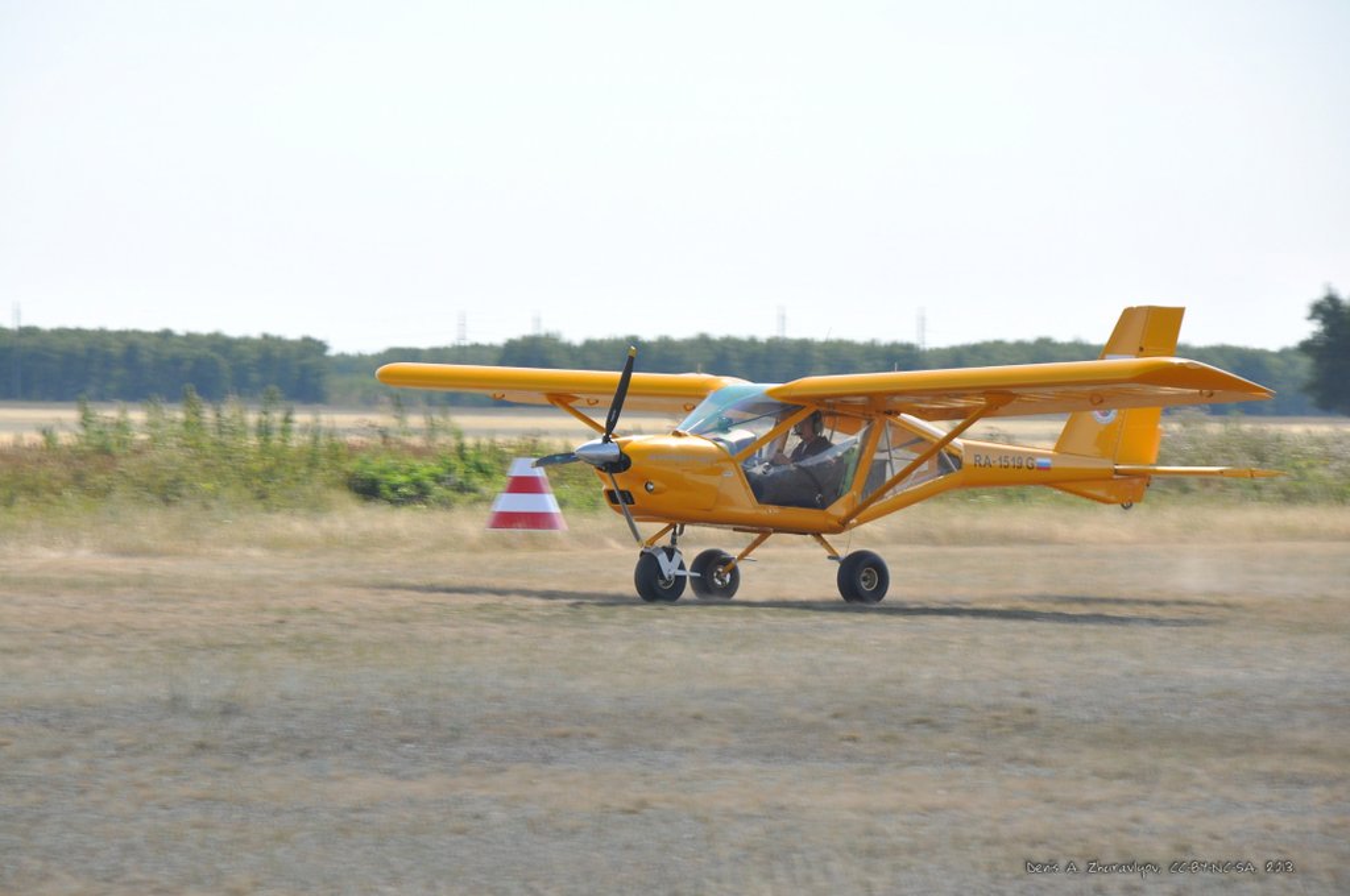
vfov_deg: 7.3
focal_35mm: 188
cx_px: 675
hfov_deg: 11.0
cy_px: 448
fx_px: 7022
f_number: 8
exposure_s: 1/100
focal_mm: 125
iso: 200
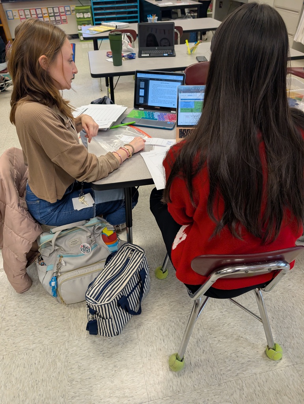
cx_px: 152
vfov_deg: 71.5
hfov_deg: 56.9
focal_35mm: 24
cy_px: 202
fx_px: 280
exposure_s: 1/120
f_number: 1.68
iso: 130
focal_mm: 6.9
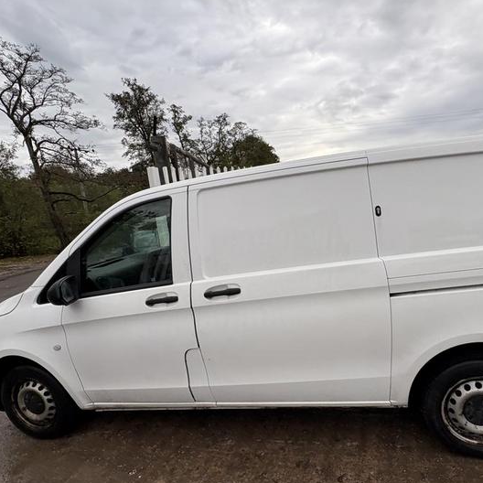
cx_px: 318
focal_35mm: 21
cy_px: 261
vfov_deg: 72.0
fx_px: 332
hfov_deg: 70.3
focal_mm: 2.22
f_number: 2.2
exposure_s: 1/277
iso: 40
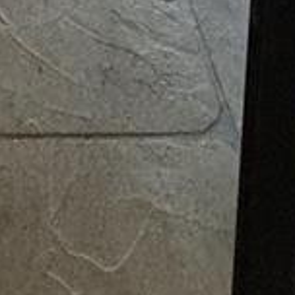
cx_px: -171
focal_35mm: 98
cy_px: -862
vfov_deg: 8.4
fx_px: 945
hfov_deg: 16.0
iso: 250
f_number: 2.2
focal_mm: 2.22
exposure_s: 1/120
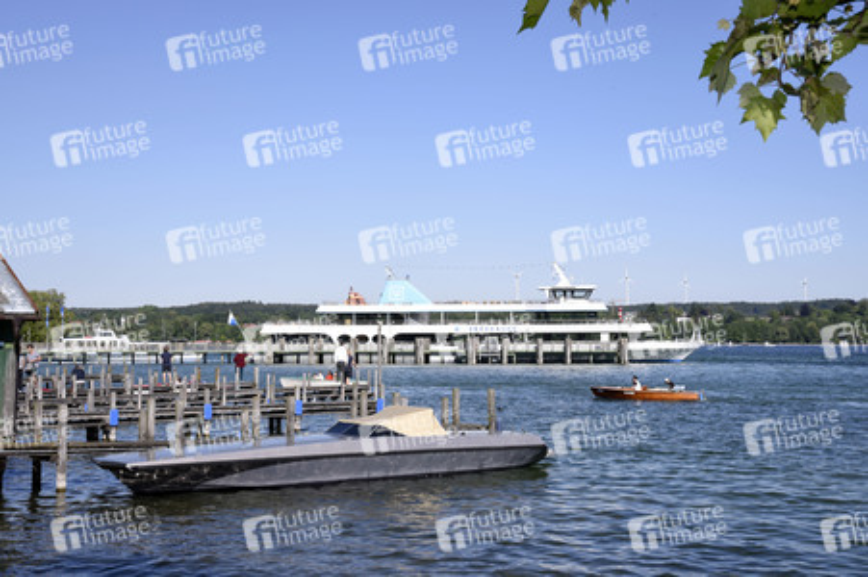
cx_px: 434
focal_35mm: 52
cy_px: 288
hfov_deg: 38.2
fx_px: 1253
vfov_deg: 26.0
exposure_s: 1/160
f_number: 11
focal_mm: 52
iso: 160
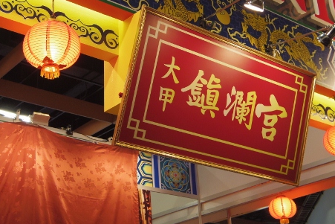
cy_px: 97
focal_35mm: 65
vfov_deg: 20.9
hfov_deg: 30.8
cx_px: 127
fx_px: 605
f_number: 2.2
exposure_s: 1/125
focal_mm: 8.5
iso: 250
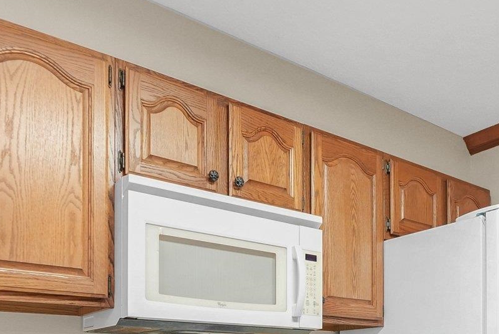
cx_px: 244
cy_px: 366
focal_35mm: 36
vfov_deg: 32.5
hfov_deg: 53.1
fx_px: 499
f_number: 3.5
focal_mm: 14
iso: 2500
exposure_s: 1/100
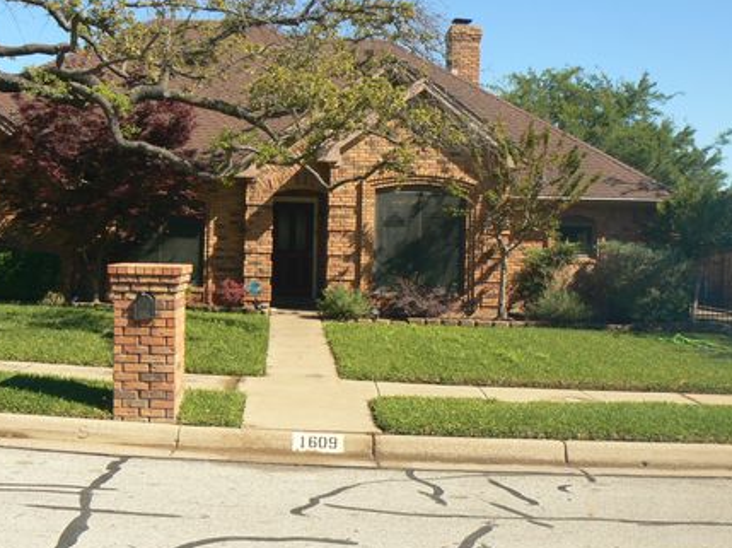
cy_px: 250
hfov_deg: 44.8
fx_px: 887
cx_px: 350
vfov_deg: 34.3
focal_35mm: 42
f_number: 5.6
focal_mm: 6
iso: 80
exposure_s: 1/400
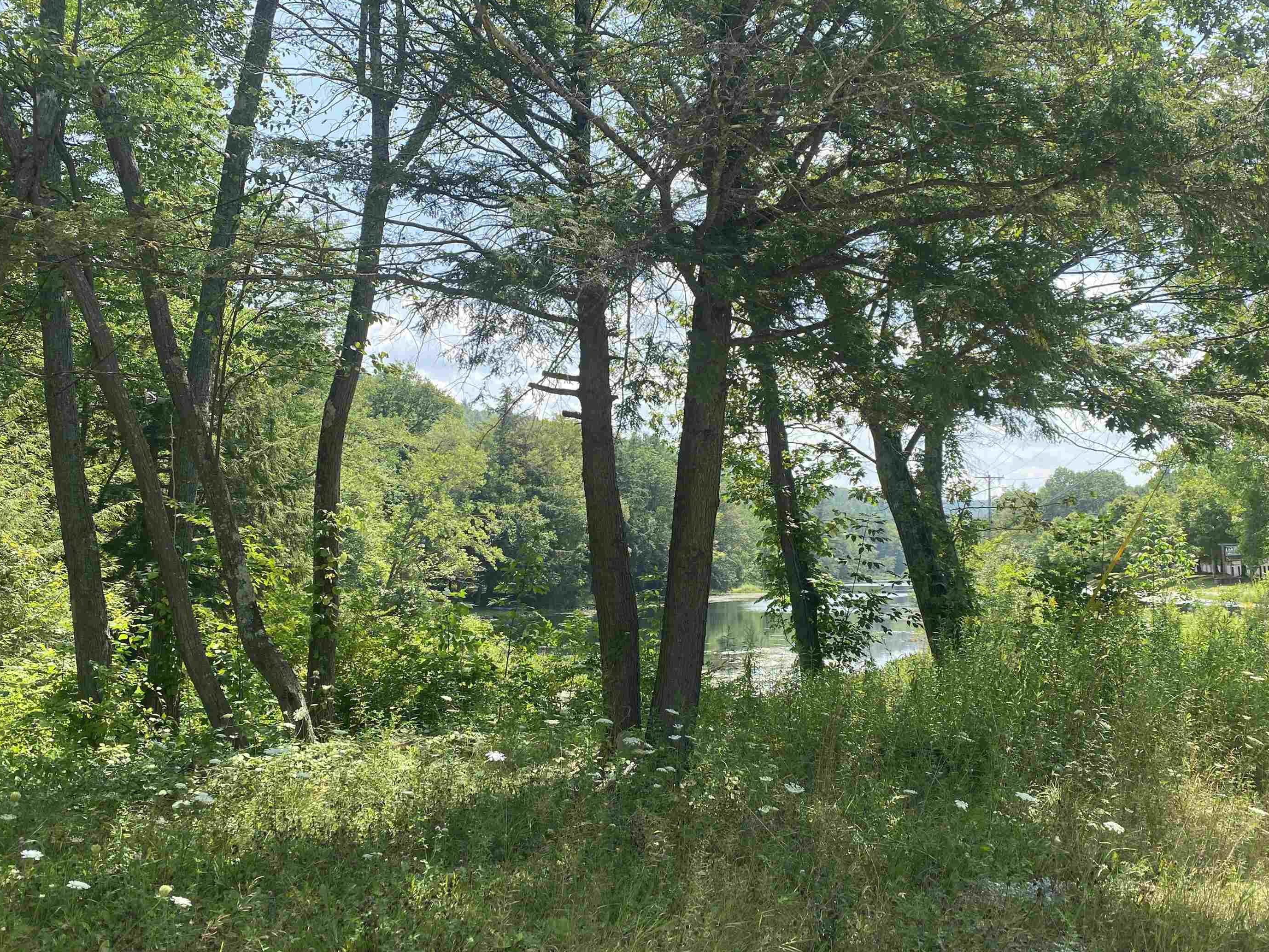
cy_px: 491
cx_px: 704
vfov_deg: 48.2
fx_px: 1063
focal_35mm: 29
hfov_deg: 61.5
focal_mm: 4.25
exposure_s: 1/965
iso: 32
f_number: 1.8
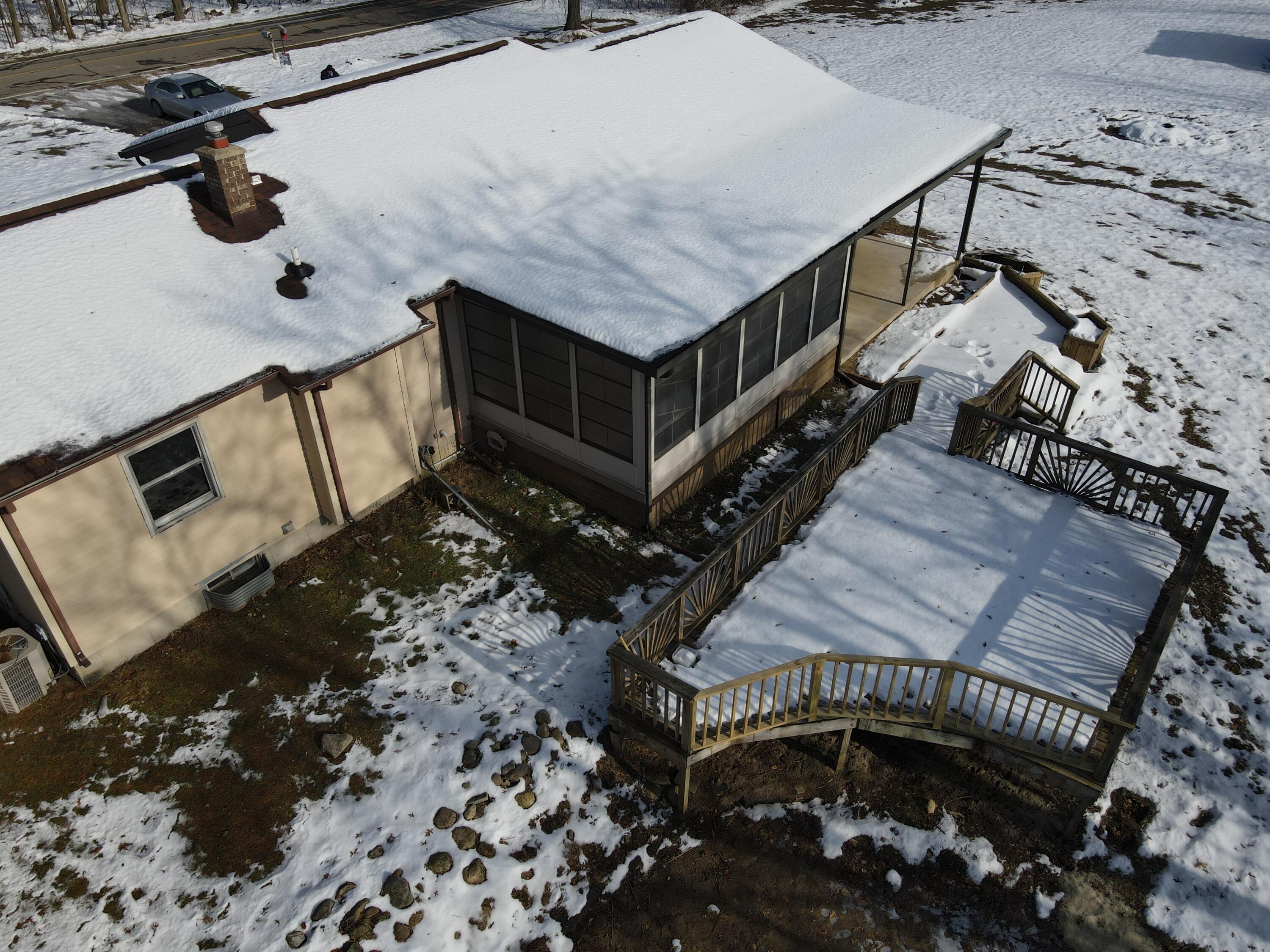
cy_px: 476
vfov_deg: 56.8
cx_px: 635
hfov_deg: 71.6
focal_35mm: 24
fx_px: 881
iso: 100
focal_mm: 4.5
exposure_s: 1/2000
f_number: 2.8
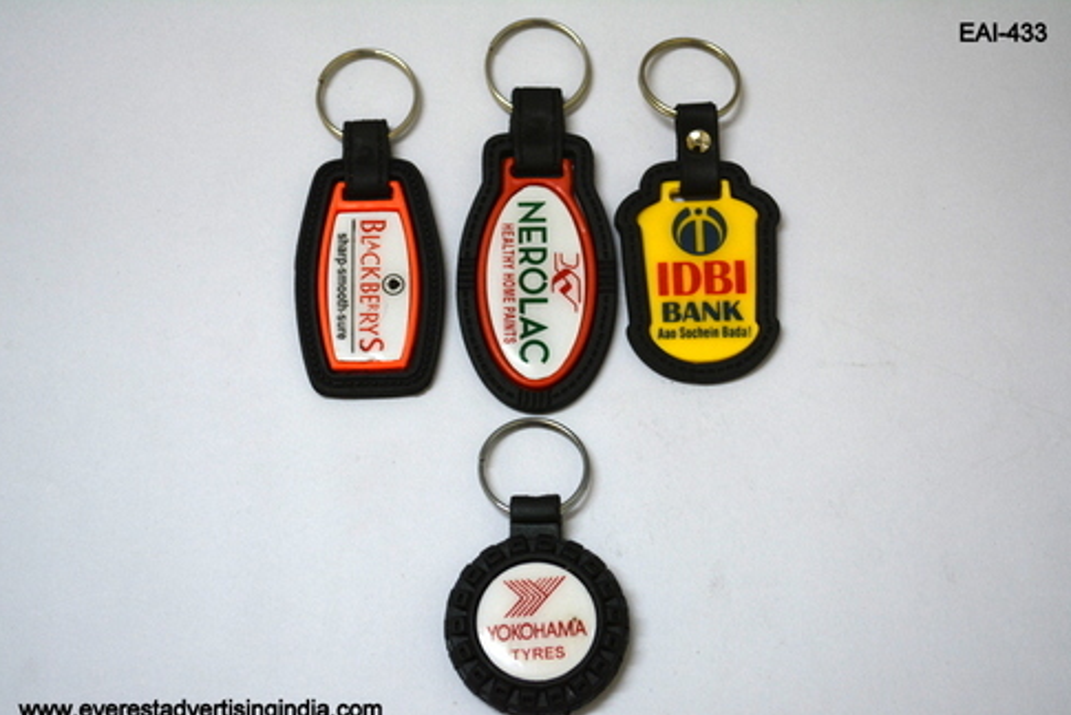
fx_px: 1935
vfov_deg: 21.0
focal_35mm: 65
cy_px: 366
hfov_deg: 30.9
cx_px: 541
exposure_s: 1/40
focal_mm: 42
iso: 800
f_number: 5.3
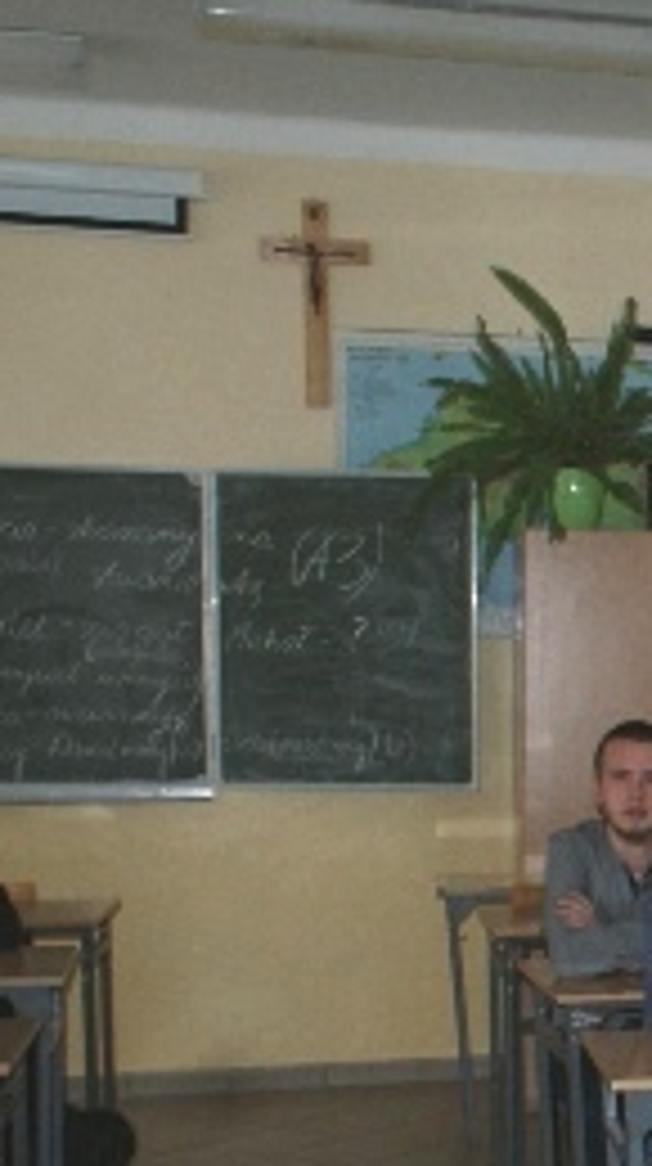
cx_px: 1273
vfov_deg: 29.7
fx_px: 2159
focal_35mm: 70
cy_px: 862
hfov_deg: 14.5
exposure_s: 1/60
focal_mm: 18
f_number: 5.6
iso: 400
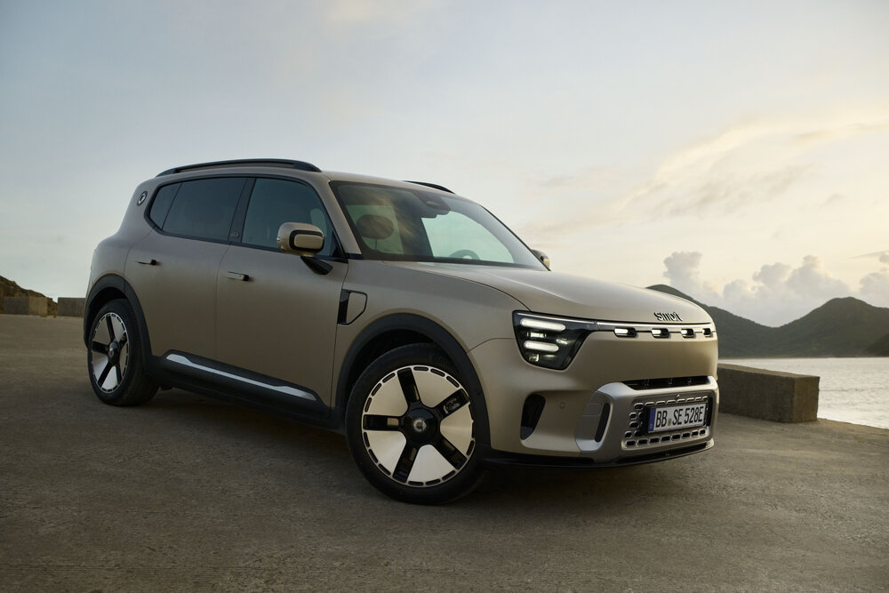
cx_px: 444
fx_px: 889
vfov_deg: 36.9
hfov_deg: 53.1
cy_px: 296
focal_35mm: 36
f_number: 5.6
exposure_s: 1/320
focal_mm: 36
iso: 800
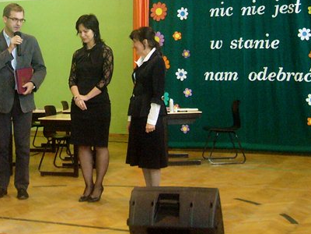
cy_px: 51
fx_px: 503
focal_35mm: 56
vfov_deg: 25.7
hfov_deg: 34.2
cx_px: 121
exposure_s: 1/60
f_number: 2.8
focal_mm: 5.8
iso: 300
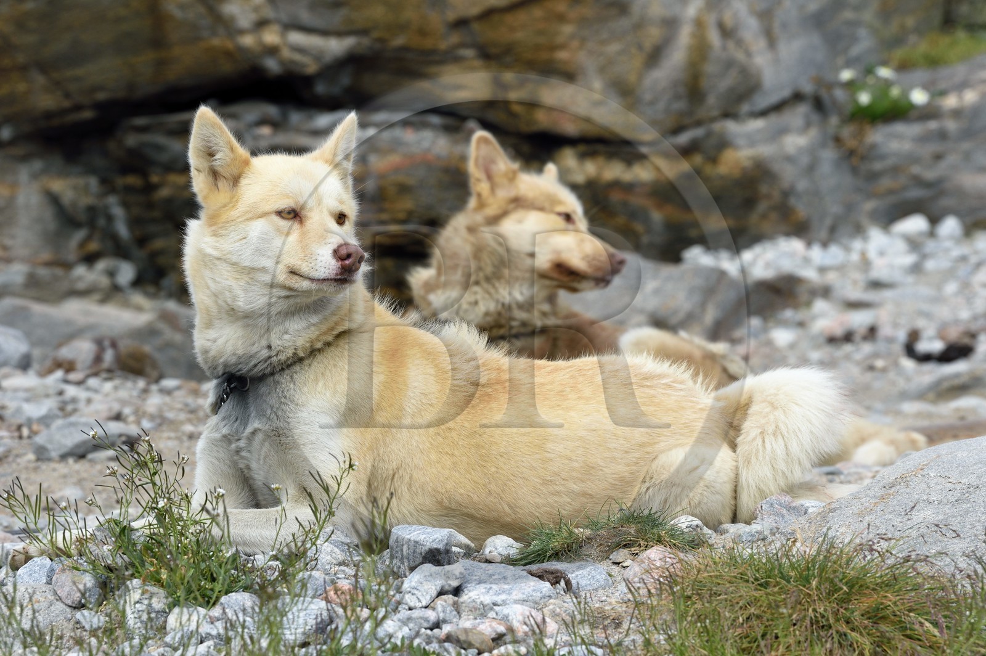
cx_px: 493
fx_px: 5473
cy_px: 328
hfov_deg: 10.3
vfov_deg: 6.9
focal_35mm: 200
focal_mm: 200
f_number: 11
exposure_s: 1/320
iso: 400
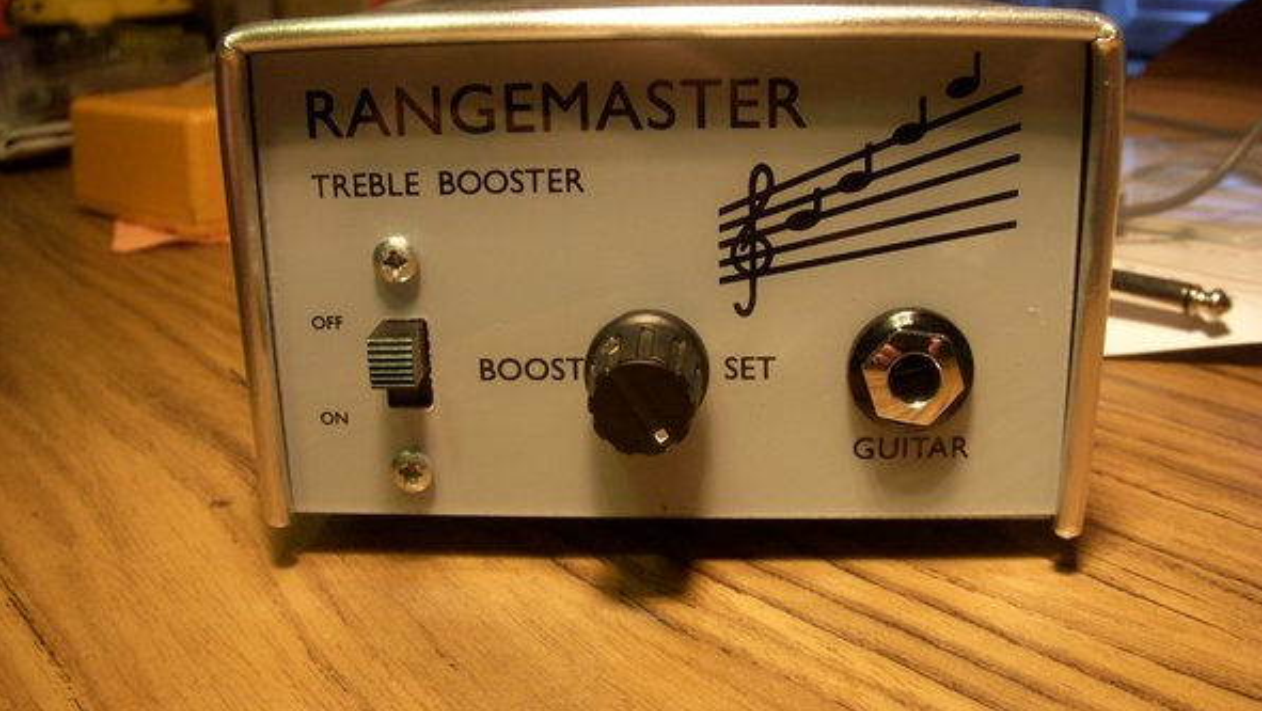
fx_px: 1406
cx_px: 638
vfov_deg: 28.4
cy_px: 320
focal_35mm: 42
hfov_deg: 48.3
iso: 200
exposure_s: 1/13
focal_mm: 6.3
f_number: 3.3
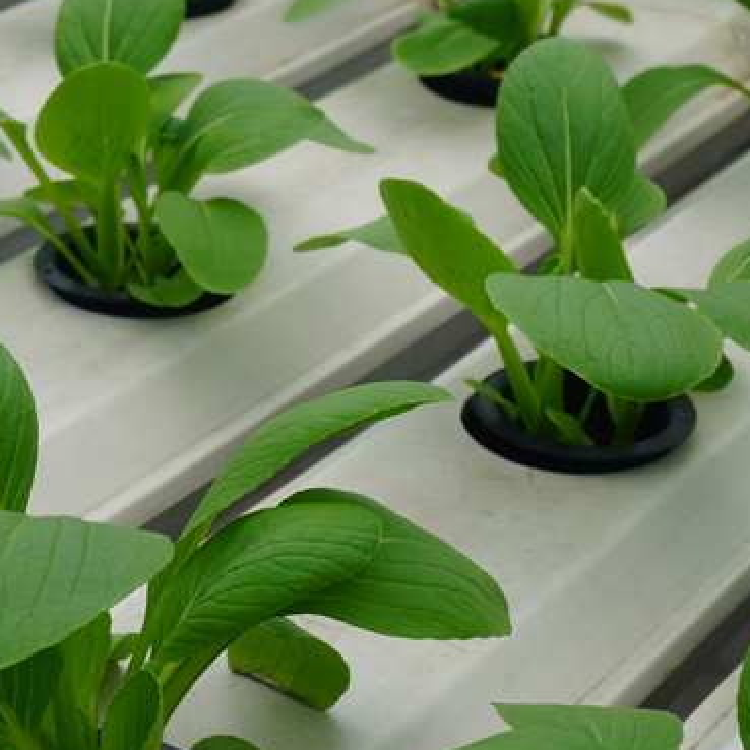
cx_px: 220
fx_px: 2627
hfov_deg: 16.2
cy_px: 180
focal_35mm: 107
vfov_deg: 16.2
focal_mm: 31
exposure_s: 1/100
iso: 100
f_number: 9
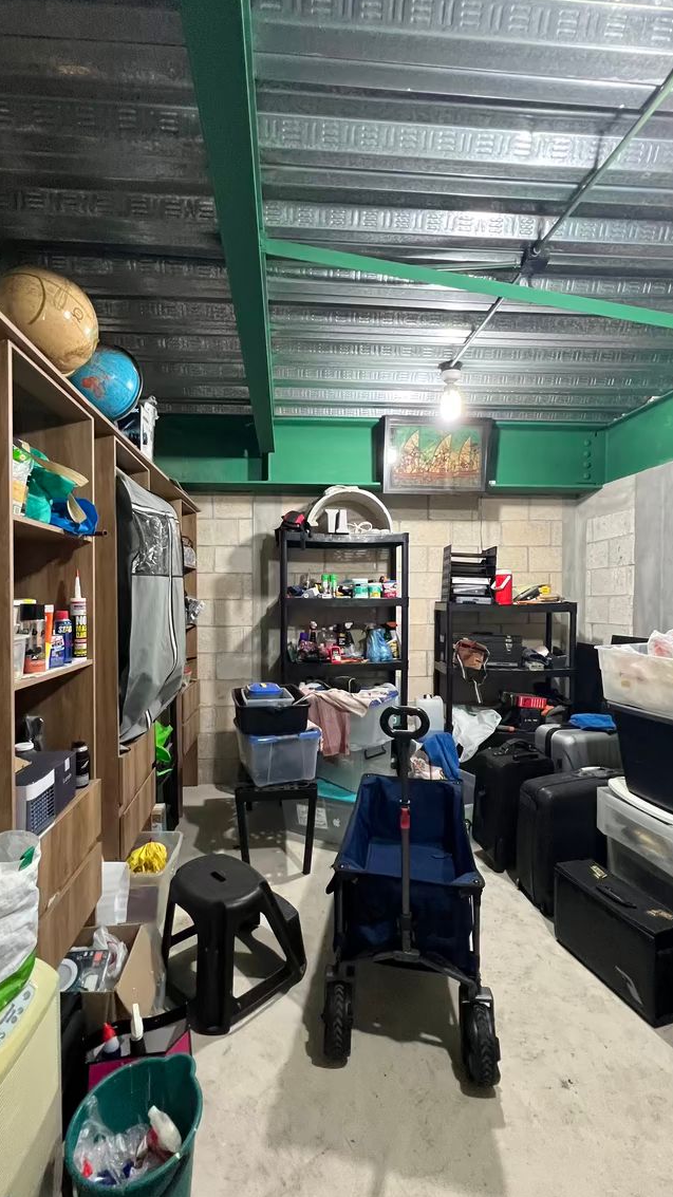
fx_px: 476
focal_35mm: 15
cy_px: 607
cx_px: 319
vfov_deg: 103.0
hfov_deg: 70.5
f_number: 1.8
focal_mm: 1.57
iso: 400
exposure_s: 1/60
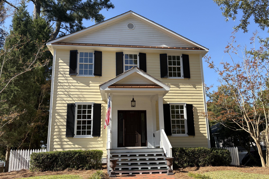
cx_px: 139
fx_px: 209
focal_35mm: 28
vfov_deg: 46.3
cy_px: 101
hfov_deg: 65.5
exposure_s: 1/1848
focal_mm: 5.96
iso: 50
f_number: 1.6
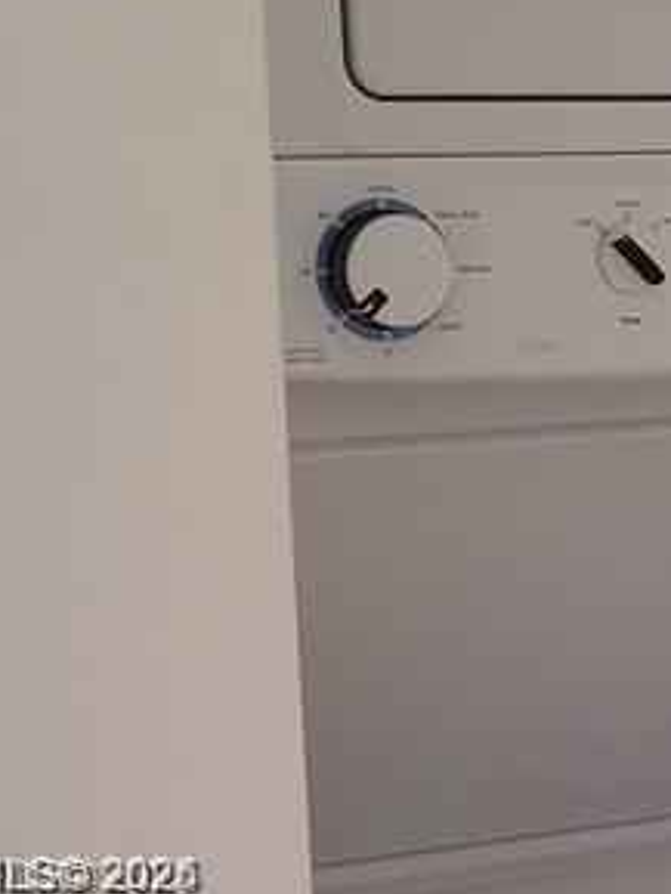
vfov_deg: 17.8
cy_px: 879
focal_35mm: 108
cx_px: 1017
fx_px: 2789
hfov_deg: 13.0
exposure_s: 1/60
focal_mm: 4.2
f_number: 1.7
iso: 200
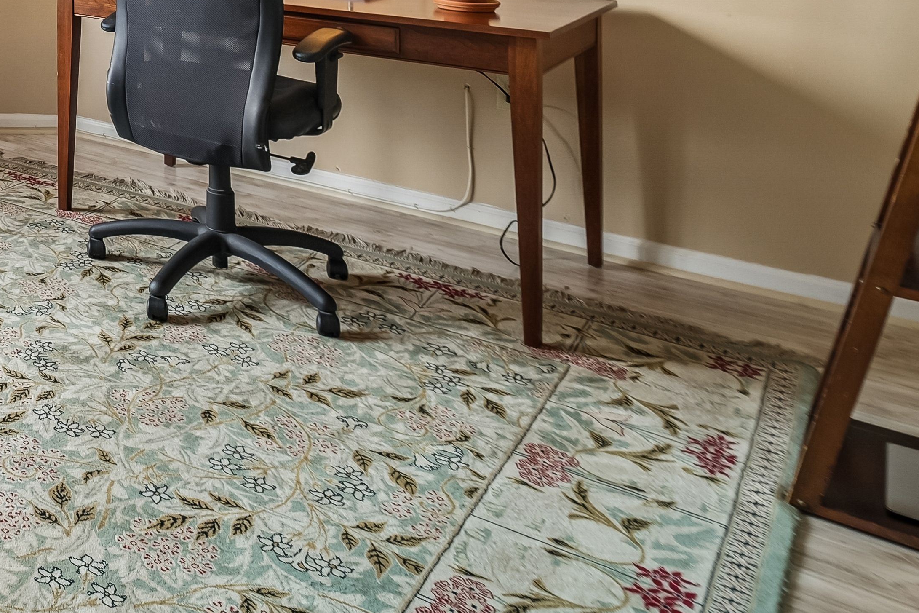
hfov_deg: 26.6
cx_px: -222
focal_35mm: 66
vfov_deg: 19.1
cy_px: -186
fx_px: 1685
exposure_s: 1/40
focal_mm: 24
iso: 640
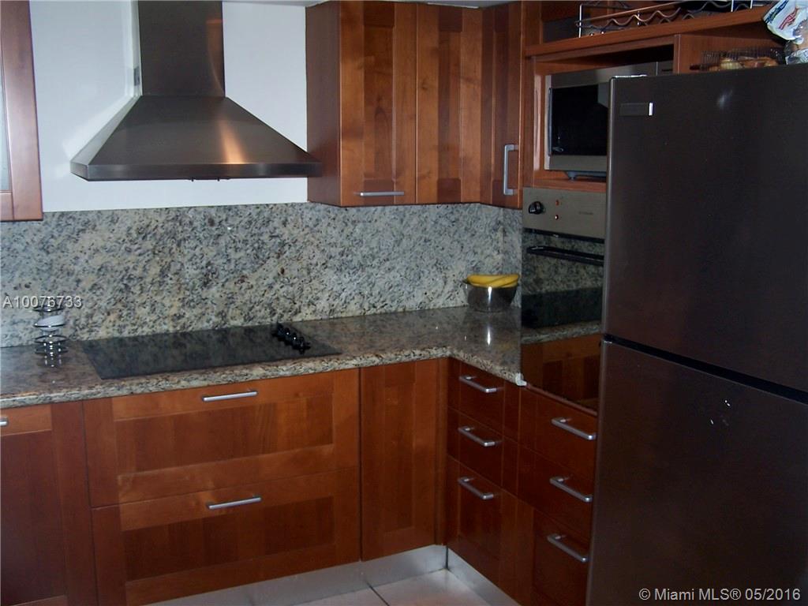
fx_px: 887
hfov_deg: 49.0
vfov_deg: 37.7
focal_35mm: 38
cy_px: 303
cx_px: 404
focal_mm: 6.3
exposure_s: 1/60
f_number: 2.8
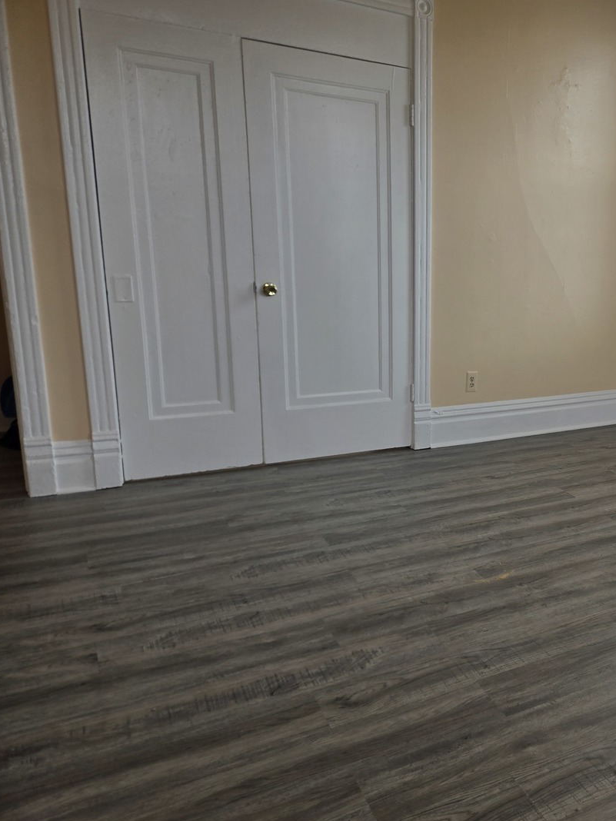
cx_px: 549
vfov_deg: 58.4
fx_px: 736
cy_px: 409
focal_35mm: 31
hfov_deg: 41.9
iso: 25
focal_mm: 5.4
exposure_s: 1/195
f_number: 1.8
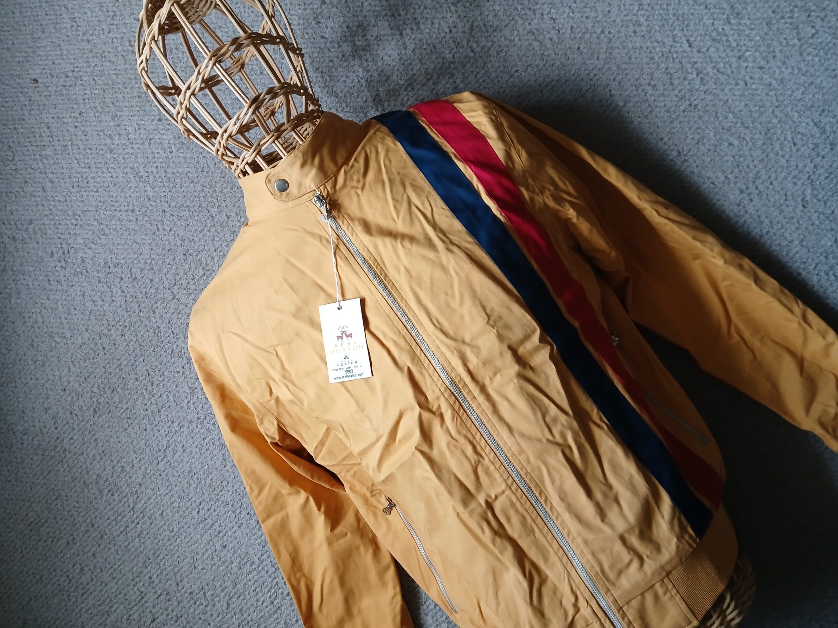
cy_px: 314
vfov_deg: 53.1
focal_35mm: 26
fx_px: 629
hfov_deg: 67.3
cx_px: 419
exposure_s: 1/33.3
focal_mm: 3.98
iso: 250
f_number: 1.8
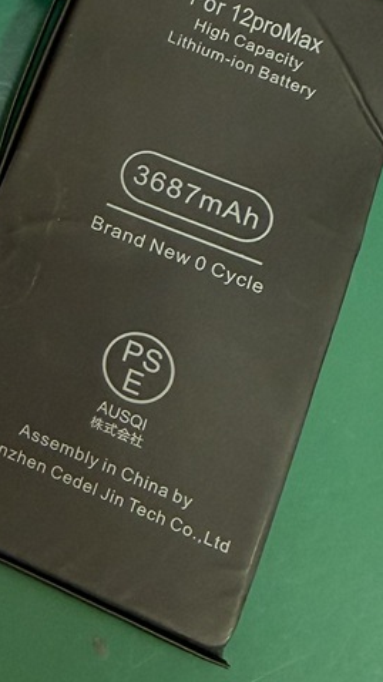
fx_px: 1193
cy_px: 223
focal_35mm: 66
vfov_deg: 31.6
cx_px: -257
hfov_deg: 16.1
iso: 160
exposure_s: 1/100
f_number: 2.2
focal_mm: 2.22
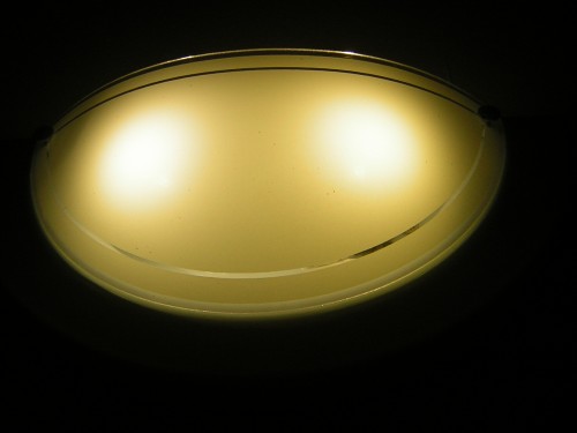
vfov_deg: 39.7
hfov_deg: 51.4
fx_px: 600
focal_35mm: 36
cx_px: 288
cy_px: 216
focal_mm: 4.7
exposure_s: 1/325
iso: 50
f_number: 2.6
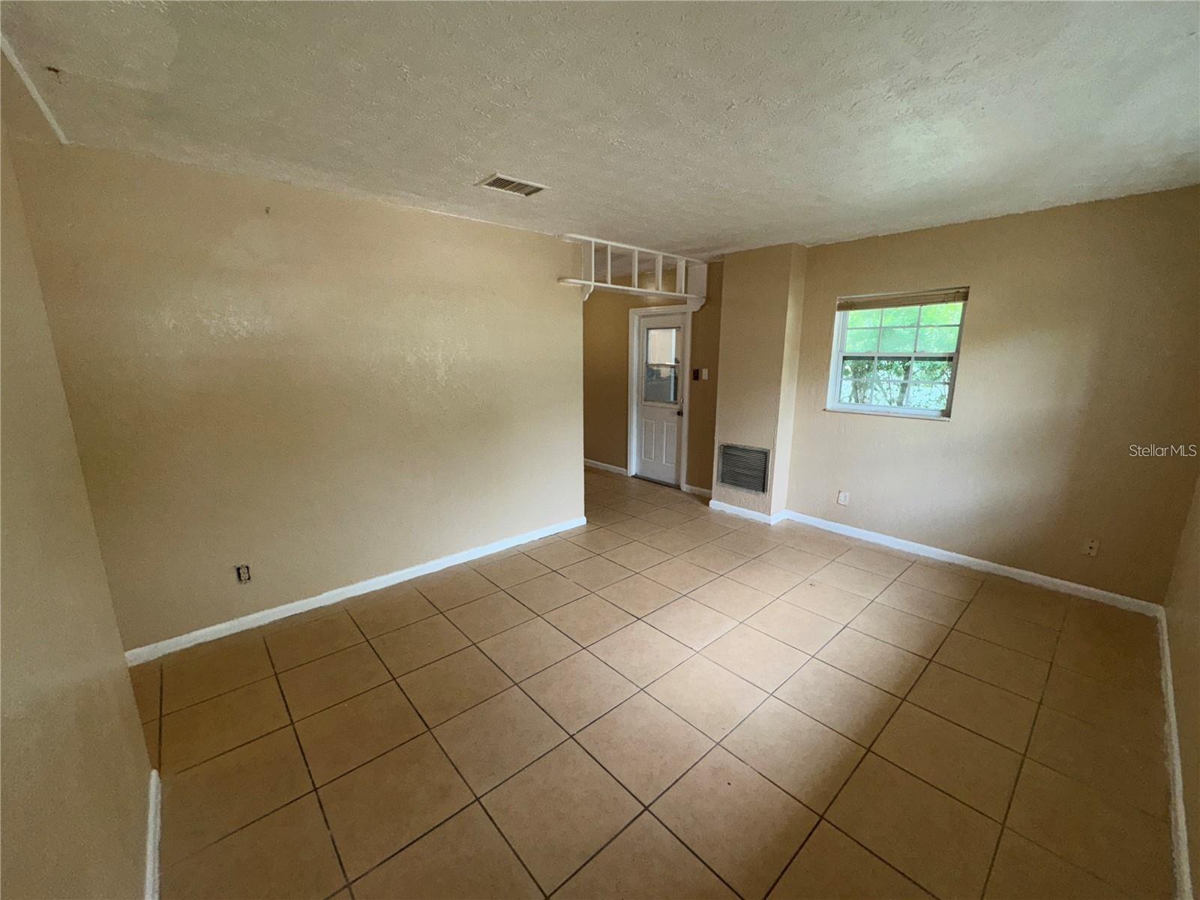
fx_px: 485
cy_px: 450
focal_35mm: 14
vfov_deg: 85.7
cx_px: 600
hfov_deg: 102.1
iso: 100
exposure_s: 1/60
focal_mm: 2.22
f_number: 2.2
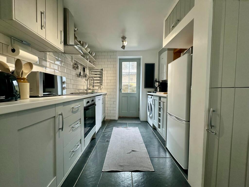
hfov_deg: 102.1
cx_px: 124
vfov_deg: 85.7
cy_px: 94
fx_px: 101
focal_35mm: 14
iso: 160
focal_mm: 2.22
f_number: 2.2
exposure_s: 1/100
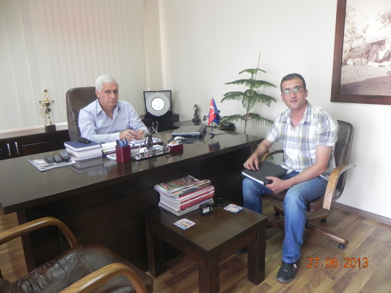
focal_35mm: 26
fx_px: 294
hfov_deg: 67.3
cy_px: 146
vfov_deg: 53.1
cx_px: 196
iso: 400
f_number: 2.8
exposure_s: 1/50.2
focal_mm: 4.6
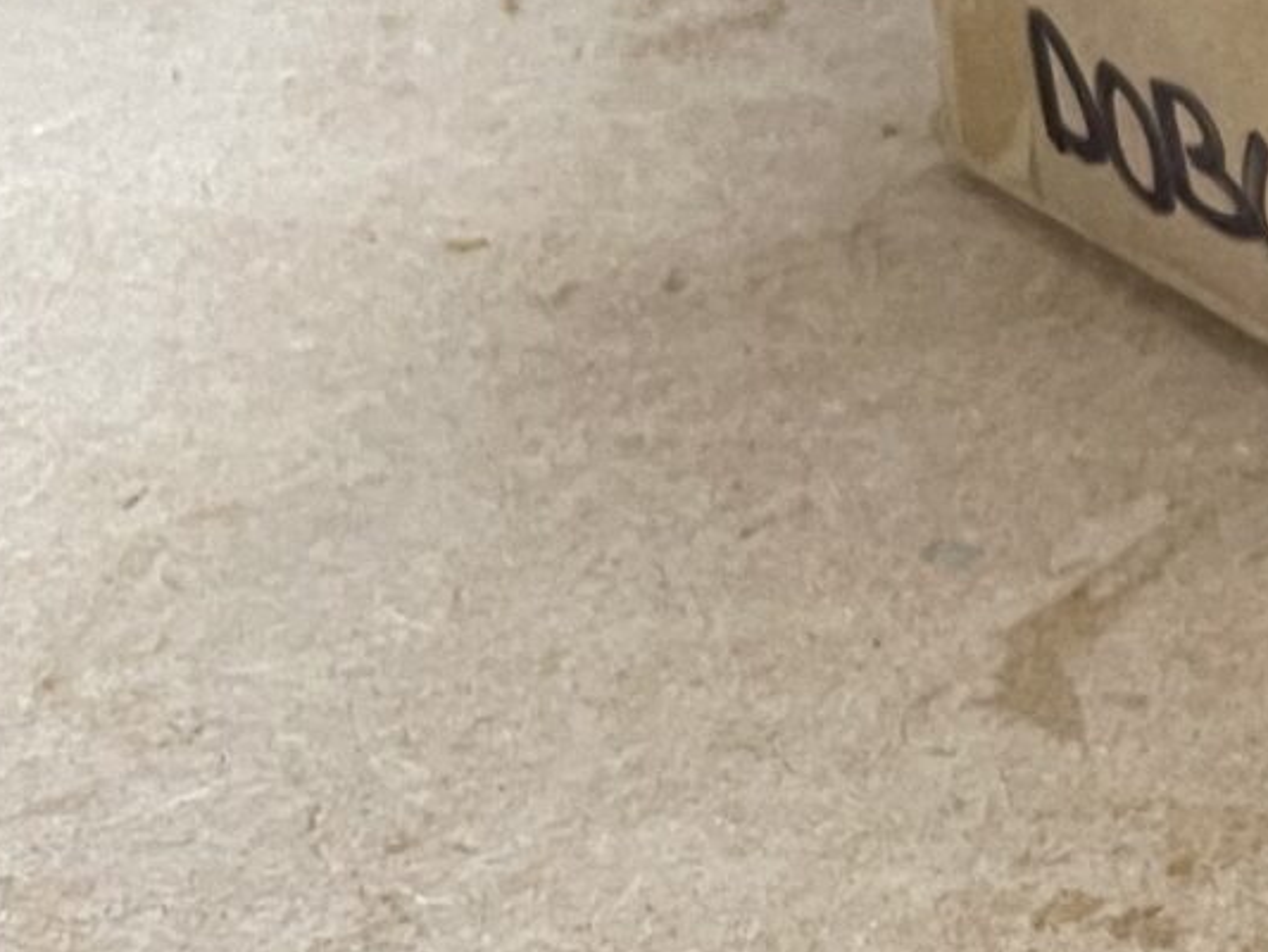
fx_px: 4397
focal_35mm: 120
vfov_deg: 11.7
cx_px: 2555
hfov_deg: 13.8
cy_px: -600
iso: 400
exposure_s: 1/40
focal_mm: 5.1
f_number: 1.6
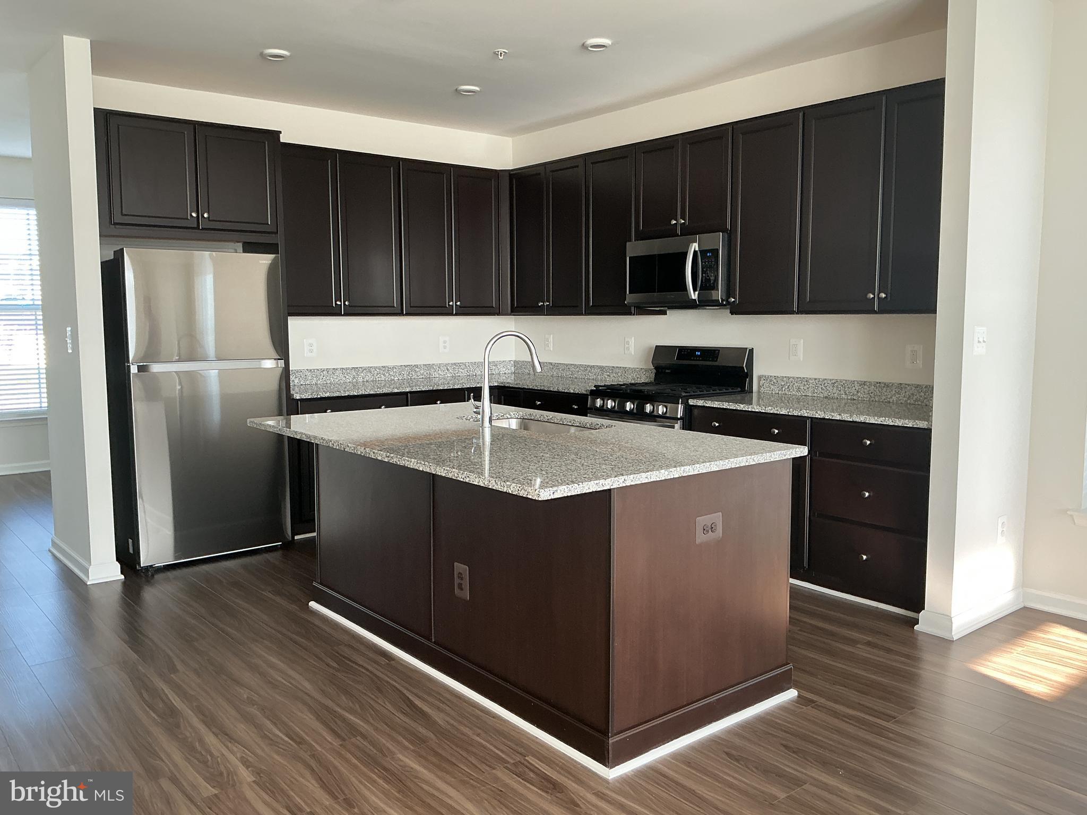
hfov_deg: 61.7
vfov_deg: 48.2
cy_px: 408
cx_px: 544
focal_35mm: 29
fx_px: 911
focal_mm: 3
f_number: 1.8
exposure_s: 1/60
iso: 64
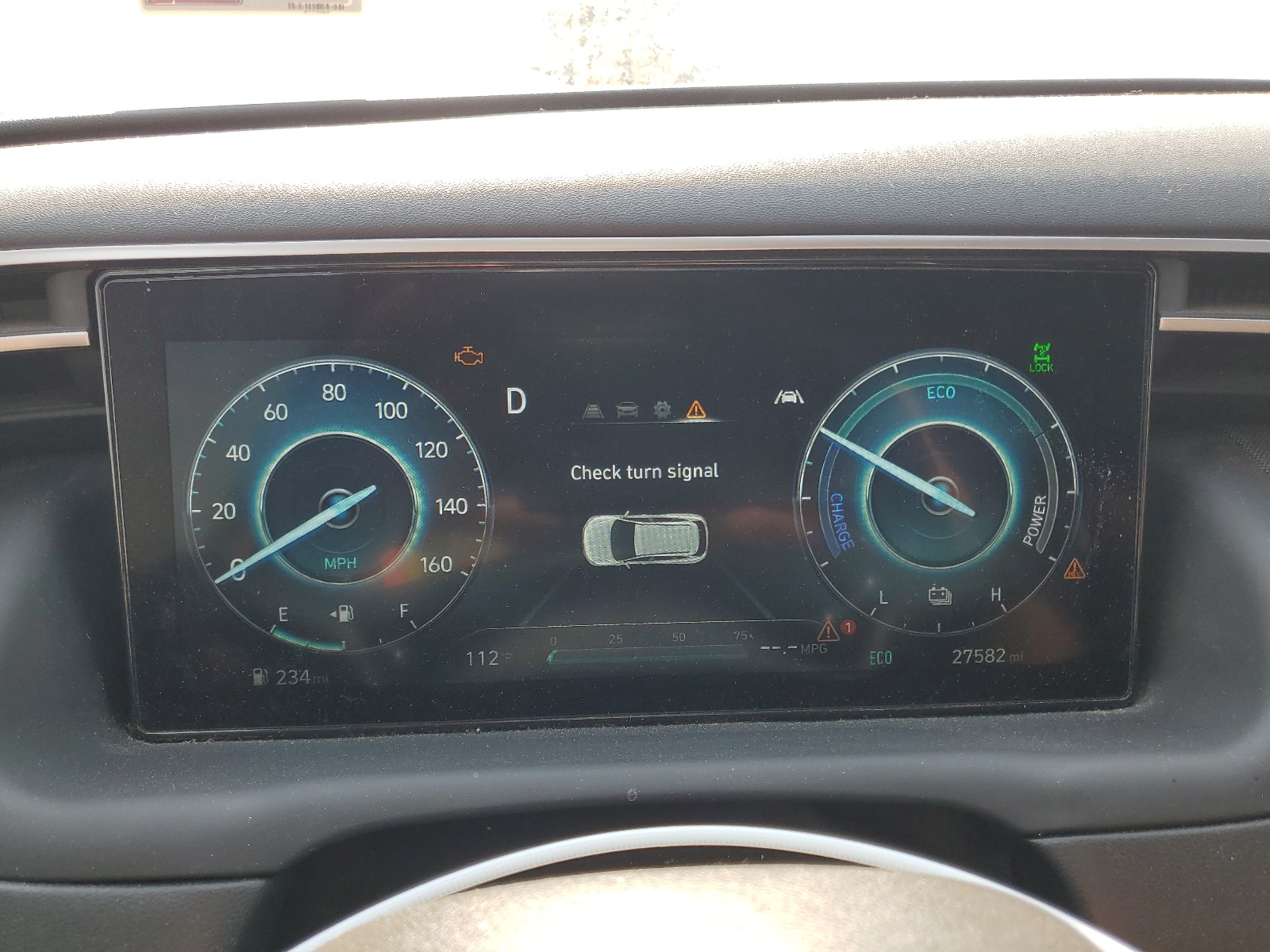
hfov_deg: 67.3
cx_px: 635
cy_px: 476
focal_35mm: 26
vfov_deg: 53.1
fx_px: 954
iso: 50
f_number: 1.5
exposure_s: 1/345
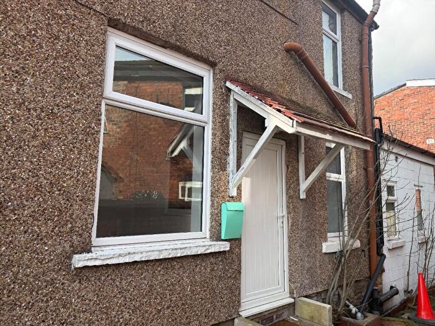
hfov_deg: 71.6
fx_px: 302
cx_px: 218
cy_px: 163
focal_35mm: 24
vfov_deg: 56.8
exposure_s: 1/1727
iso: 100
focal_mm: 6.76
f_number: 1.78
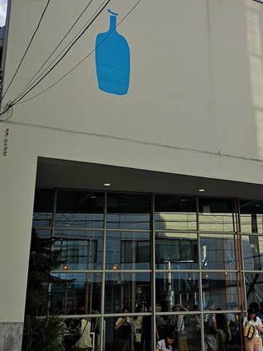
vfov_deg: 37.0
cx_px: 175
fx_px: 517
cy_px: 113
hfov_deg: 28.4
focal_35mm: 51
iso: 50
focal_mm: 3.95
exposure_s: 1/1168
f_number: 1.8
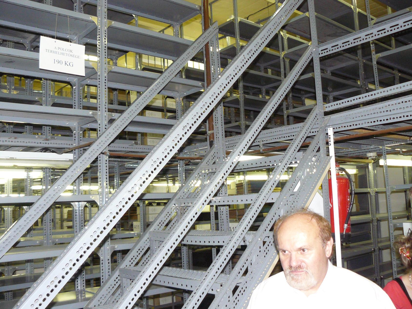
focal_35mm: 36
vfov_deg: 39.7
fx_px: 429
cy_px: 154
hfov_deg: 51.4
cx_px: 206
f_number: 2.8
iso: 250
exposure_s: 1/30
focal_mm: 6
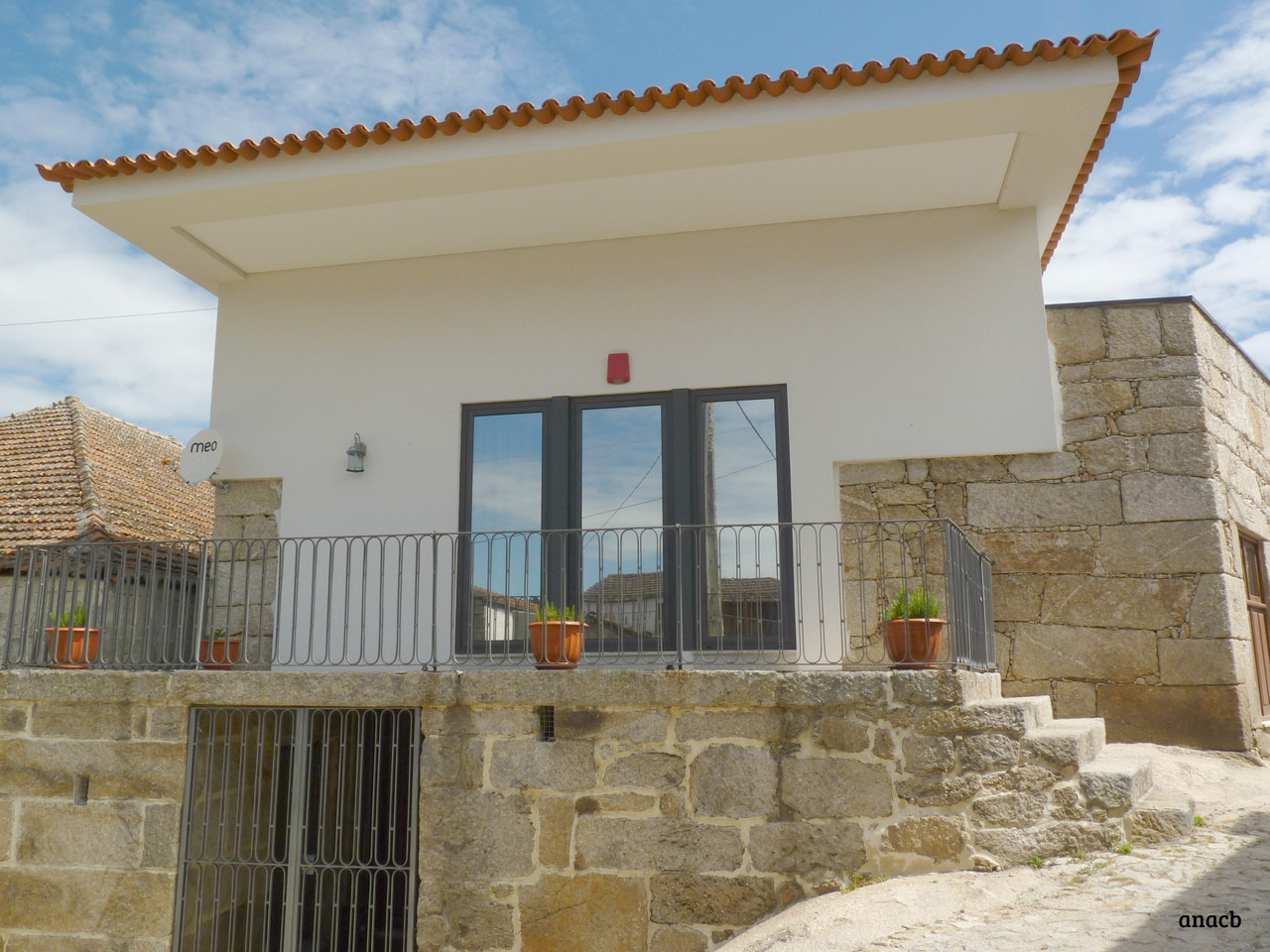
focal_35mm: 27
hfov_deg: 65.3
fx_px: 991
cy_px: 476
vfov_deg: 51.4
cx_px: 635
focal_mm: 4.8
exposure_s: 1/500
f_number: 5.6
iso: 80
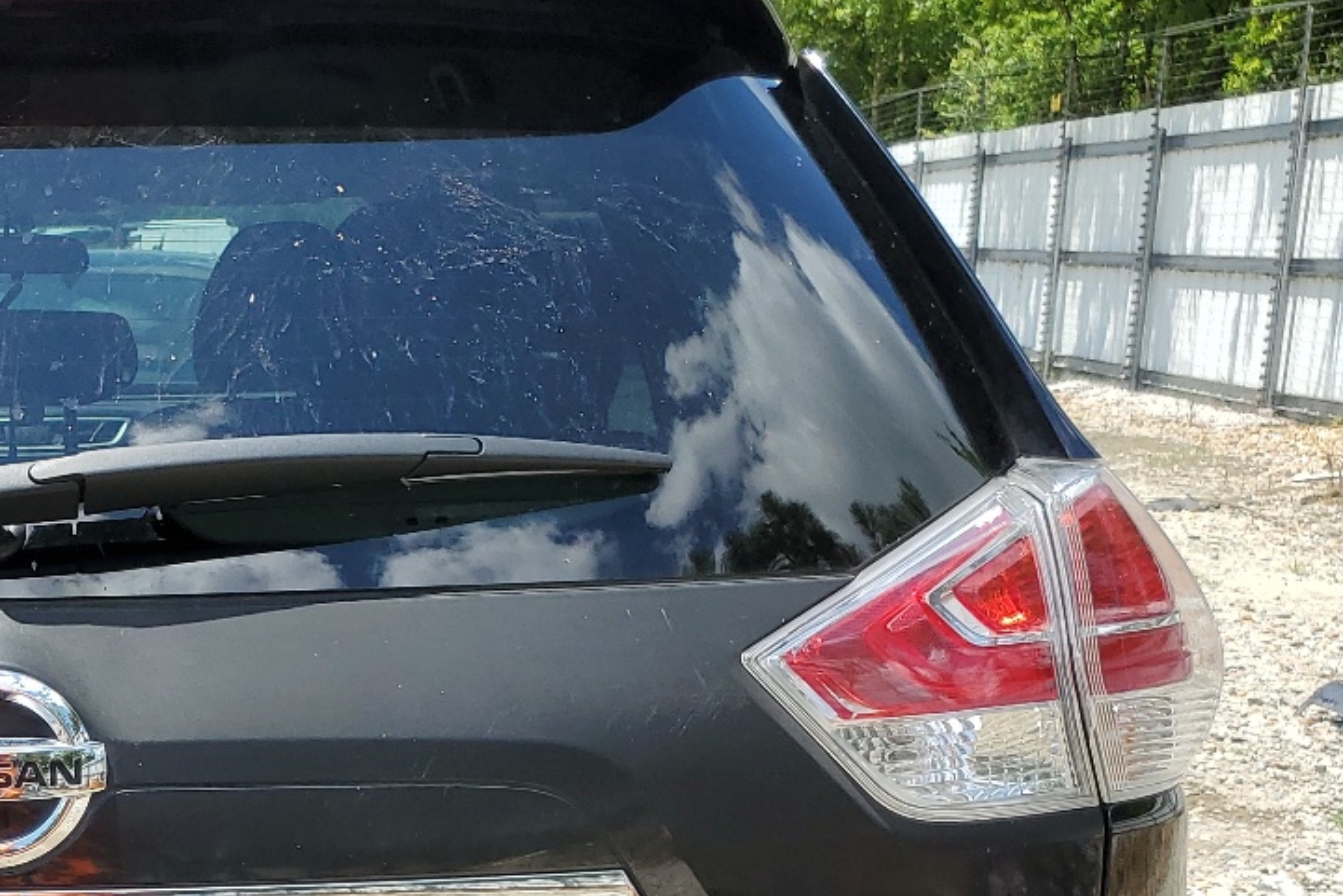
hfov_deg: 31.1
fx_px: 2239
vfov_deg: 21.8
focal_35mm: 60
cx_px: 24
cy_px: 900
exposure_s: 1/2000
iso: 50
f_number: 1.5
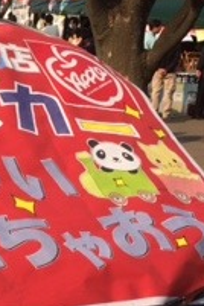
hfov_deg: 13.7
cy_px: 154
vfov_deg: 21.2
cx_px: -56
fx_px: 816
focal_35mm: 96
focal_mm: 4.15
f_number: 2.2
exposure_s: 1/1786
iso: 32
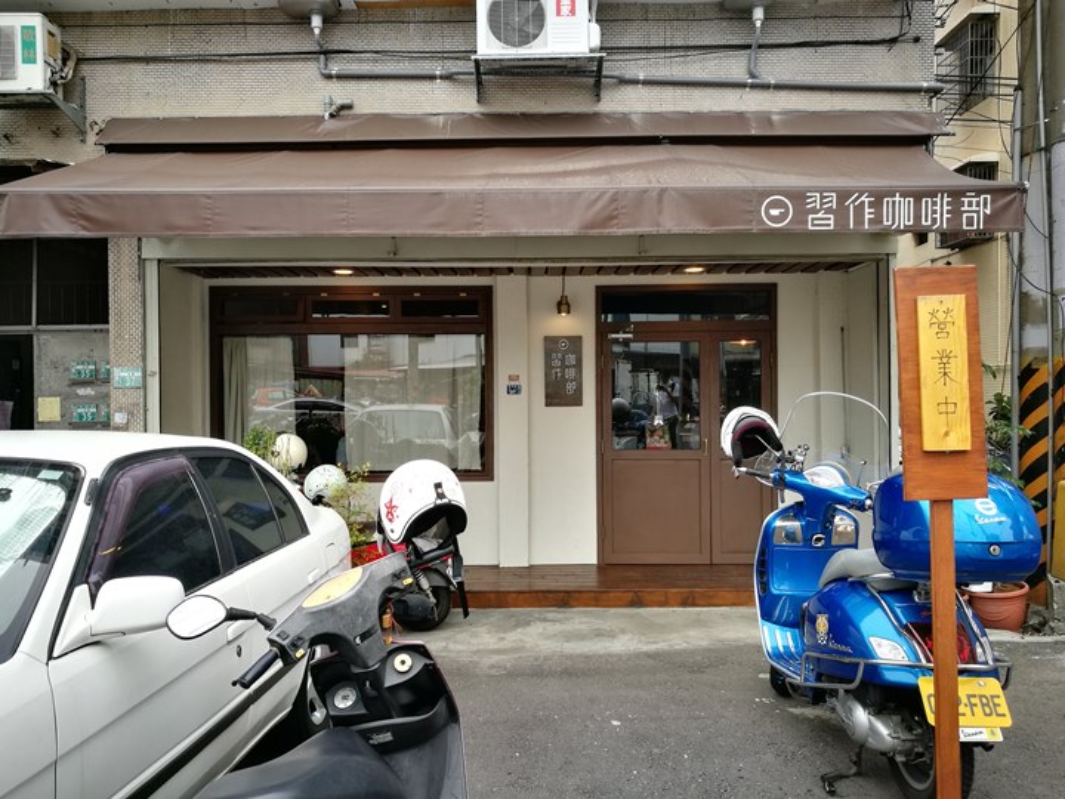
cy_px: 400
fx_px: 831
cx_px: 532
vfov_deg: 51.4
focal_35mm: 27
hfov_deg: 65.3
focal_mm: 4.5
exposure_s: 1/122
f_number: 2.2
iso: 50
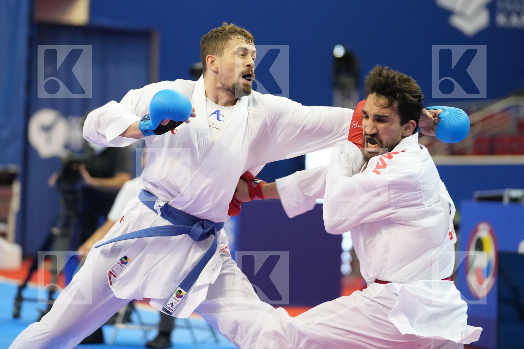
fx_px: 1834
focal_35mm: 126
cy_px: 174
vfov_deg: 10.9
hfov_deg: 16.3
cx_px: 262
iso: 5000
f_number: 2.8
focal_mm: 126
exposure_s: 1/1000
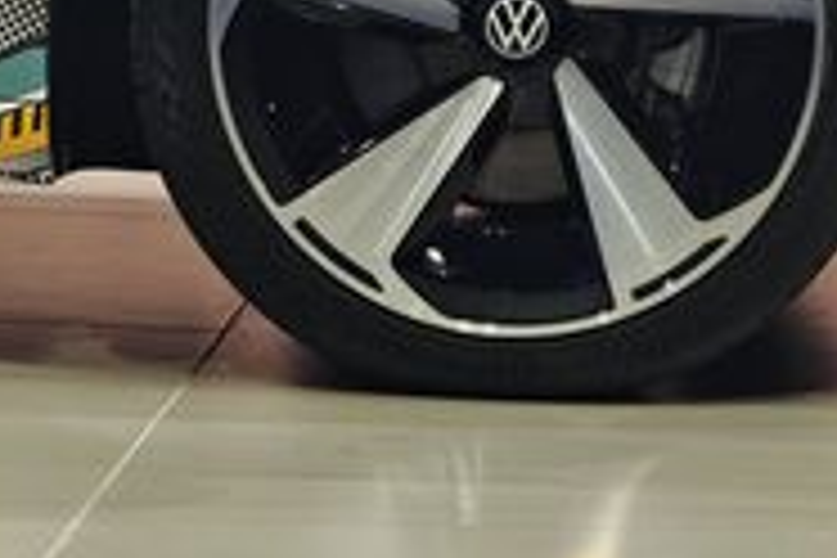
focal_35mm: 305
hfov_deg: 6.8
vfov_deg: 4.5
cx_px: 410
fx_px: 7091
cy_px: -346
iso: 640
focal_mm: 25.1
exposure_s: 1/98.8
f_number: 2.6
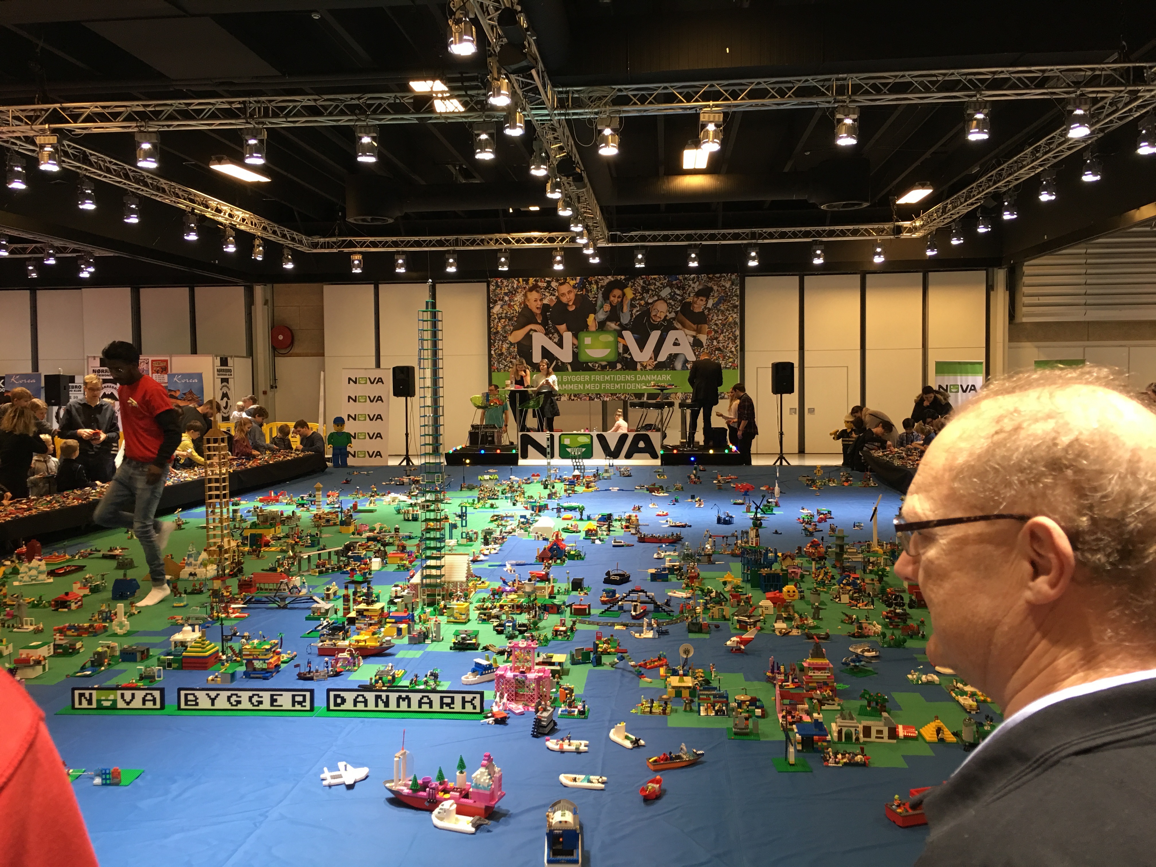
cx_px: 578
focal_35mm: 29
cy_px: 434
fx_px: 968
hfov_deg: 61.7
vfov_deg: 48.2
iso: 64
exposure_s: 1/17
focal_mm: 4.15
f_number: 2.2
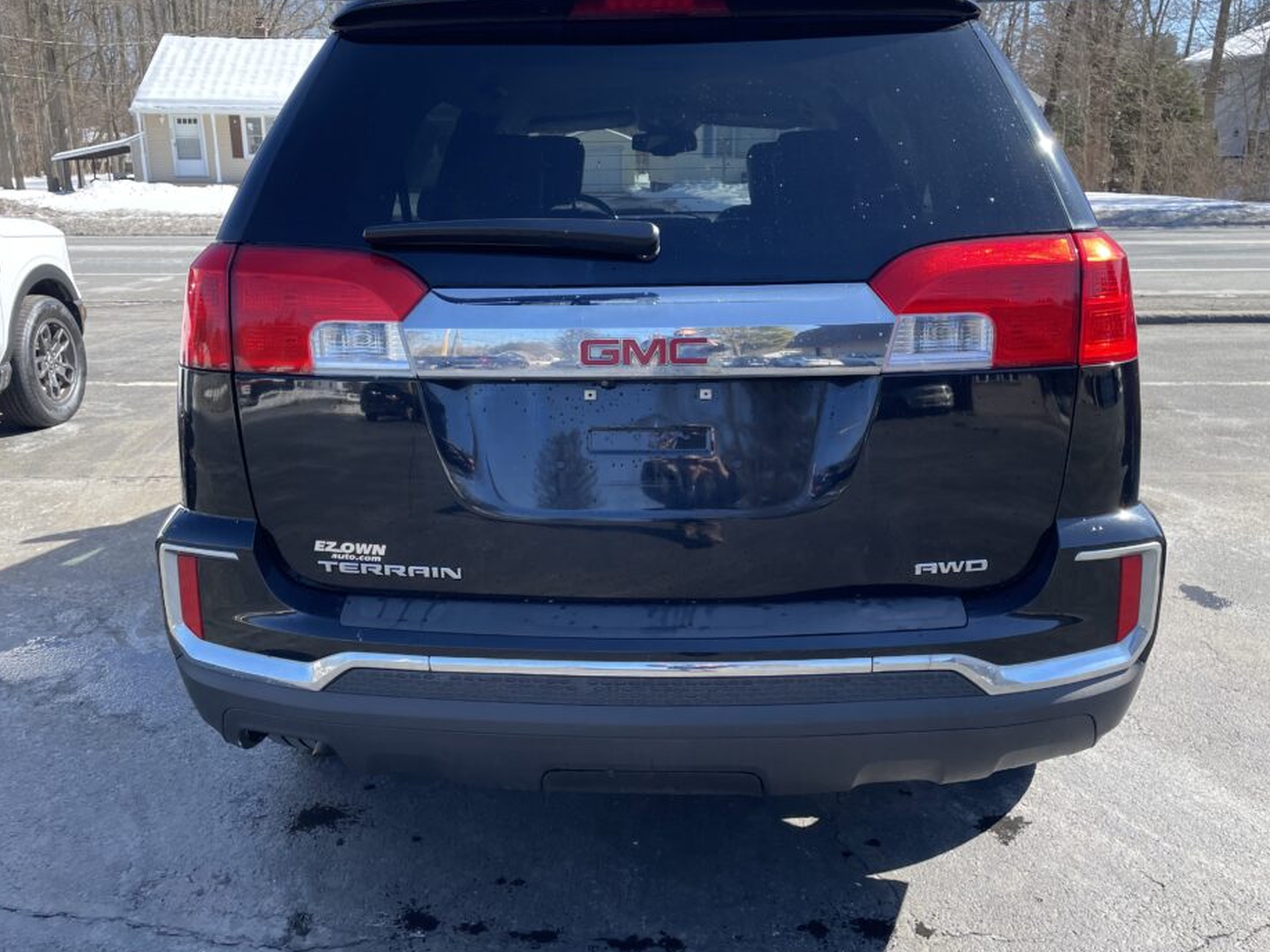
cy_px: 438
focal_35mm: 29
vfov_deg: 48.2
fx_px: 1064
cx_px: 629
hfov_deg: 61.6
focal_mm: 4.2
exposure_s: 1/875
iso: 32
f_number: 1.6
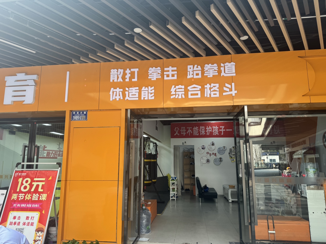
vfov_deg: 56.8
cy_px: 122
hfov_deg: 71.6
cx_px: 163
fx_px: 226
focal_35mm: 24
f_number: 1.78
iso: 64
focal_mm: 6.76
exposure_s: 1/121
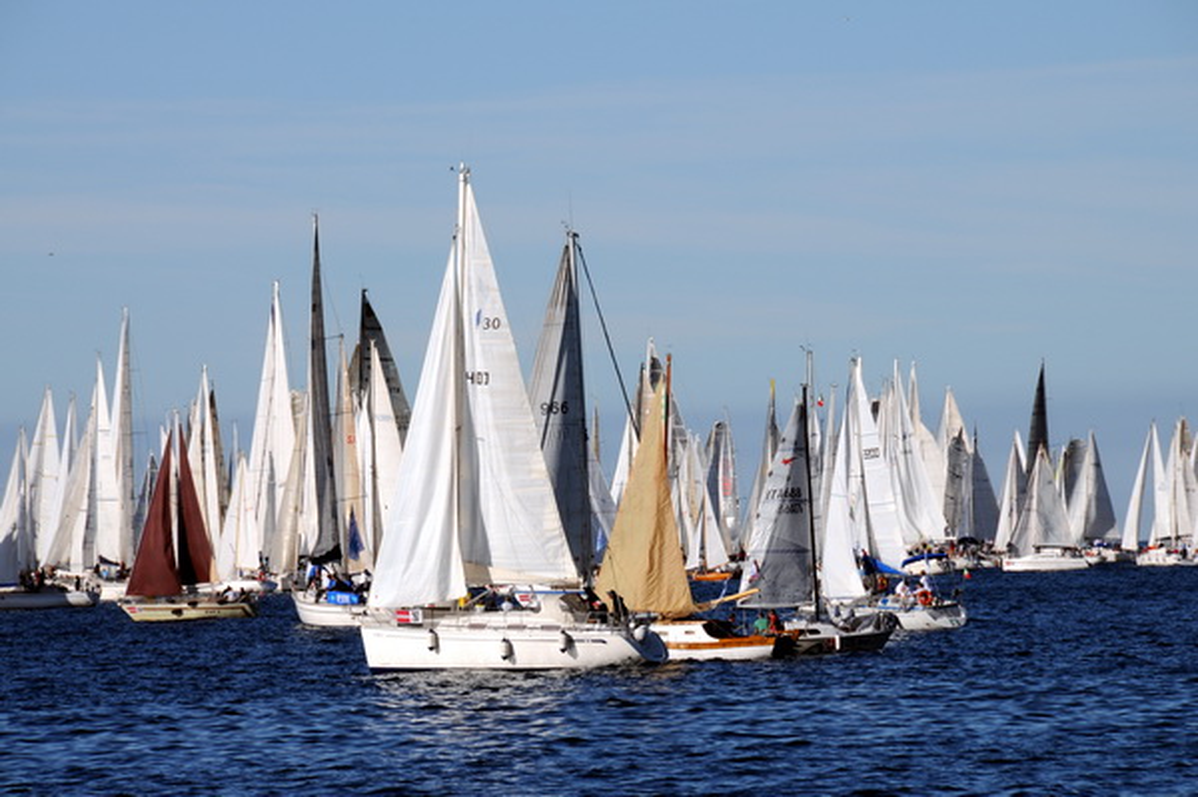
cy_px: 398
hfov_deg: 6.9
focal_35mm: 300
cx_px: 599
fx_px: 9975
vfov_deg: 4.6
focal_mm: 200
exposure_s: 1/500
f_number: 11
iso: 200
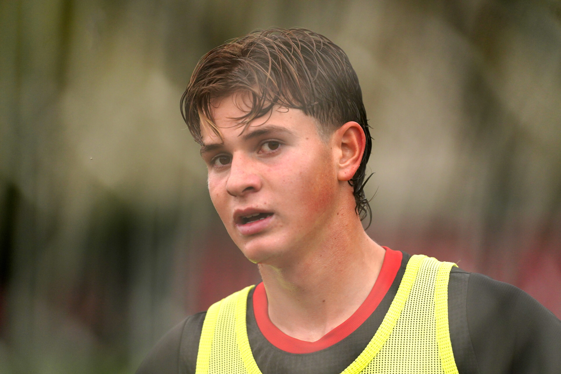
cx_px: 280
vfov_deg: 4.6
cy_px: 187
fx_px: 4675
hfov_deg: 6.9
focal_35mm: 300
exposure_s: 1/2500
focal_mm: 300
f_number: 2.8
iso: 800
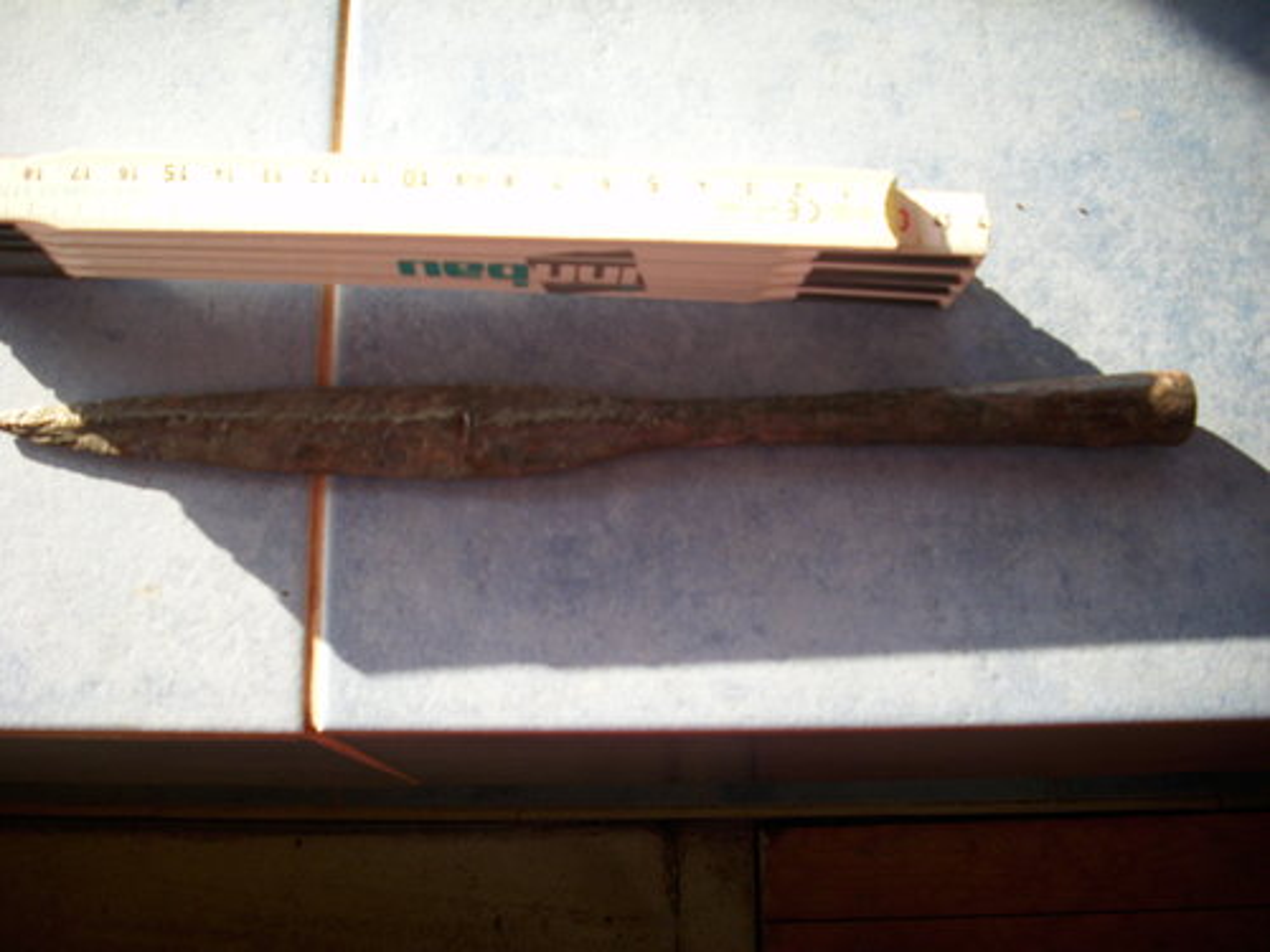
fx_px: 1137
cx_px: 635
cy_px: 476
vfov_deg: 45.4
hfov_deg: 58.4
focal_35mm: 31
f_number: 2.8
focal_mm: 6.2
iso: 50
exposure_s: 1/105
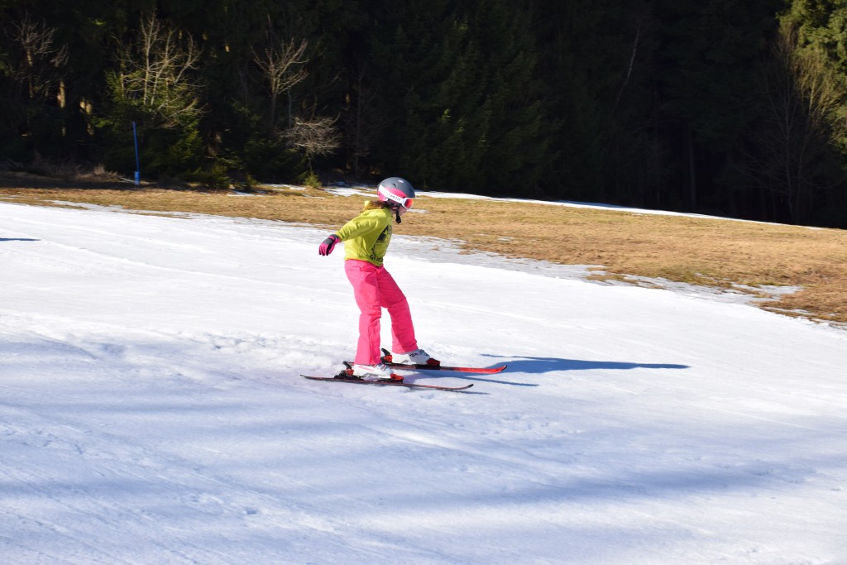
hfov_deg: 28.1
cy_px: 282
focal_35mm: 72
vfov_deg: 18.9
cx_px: 424
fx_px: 1694
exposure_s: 1/400
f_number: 10
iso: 200
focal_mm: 48
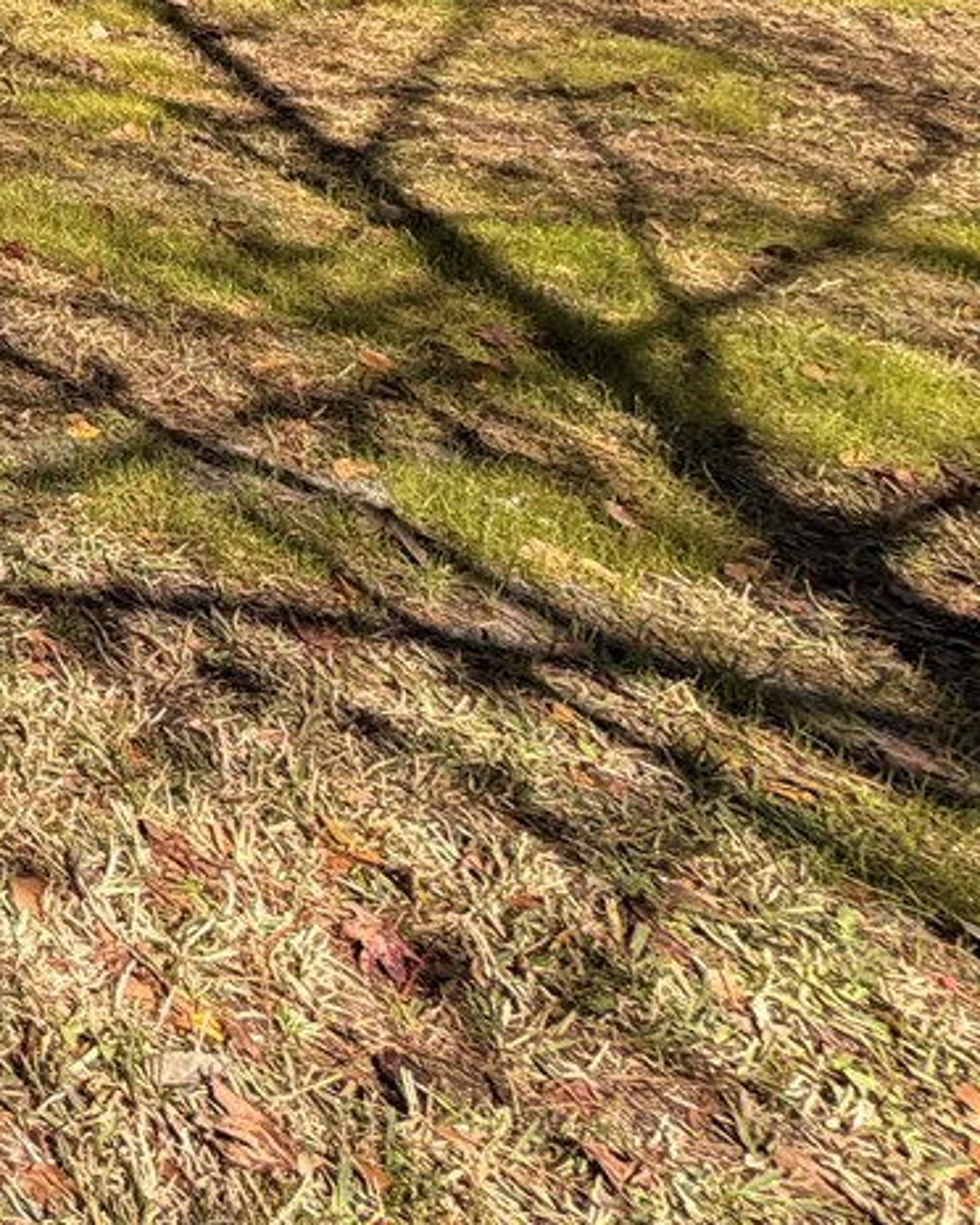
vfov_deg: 31.9
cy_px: -292
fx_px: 1704
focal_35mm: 47
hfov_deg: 18.4
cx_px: -1041
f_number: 2.2
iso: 32
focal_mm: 2.22
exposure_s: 1/770
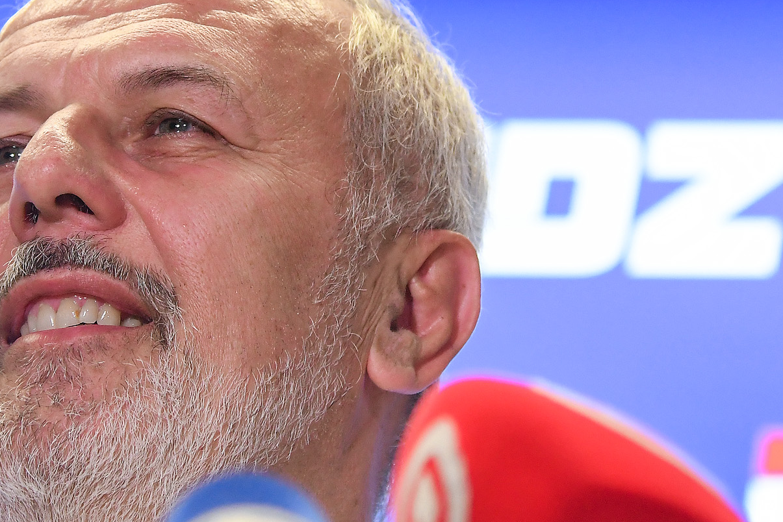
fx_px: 4764
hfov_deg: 9.4
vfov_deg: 6.3
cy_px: 26
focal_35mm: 219
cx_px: 214
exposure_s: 1/250
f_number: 4.5
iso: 1600
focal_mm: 66
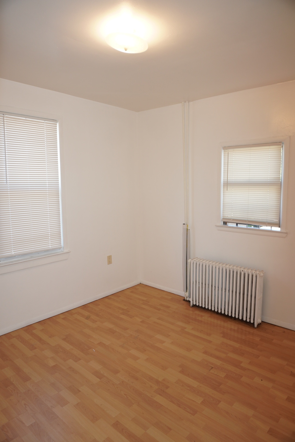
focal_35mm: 24
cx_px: 148
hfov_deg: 53.2
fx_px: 294
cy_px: 221
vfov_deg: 73.7
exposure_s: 1/60
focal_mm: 16
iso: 160
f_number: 4
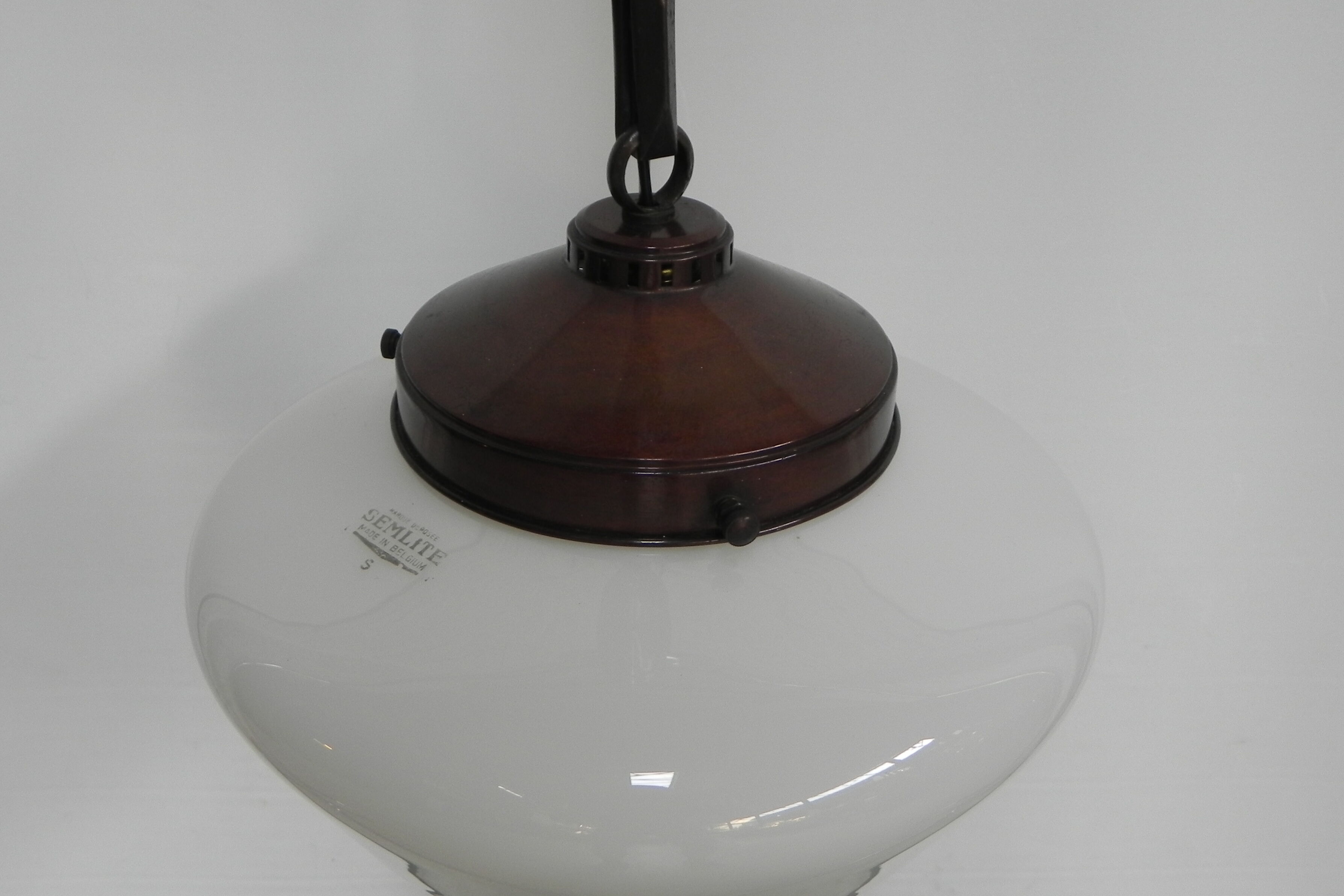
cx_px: 667
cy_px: 477
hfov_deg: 54.4
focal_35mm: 35
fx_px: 1307
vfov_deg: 37.8
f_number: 2.8
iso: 160
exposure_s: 1/36.8
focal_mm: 5.9
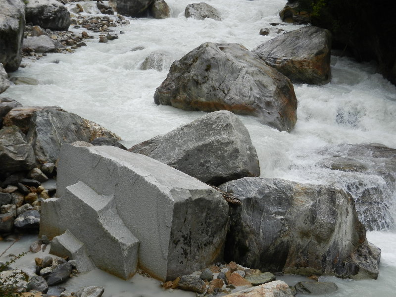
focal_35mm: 53
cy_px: 148
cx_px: 198
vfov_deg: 27.5
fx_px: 606
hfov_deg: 36.2
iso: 160
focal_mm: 9.4
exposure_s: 1/640
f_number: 4.4
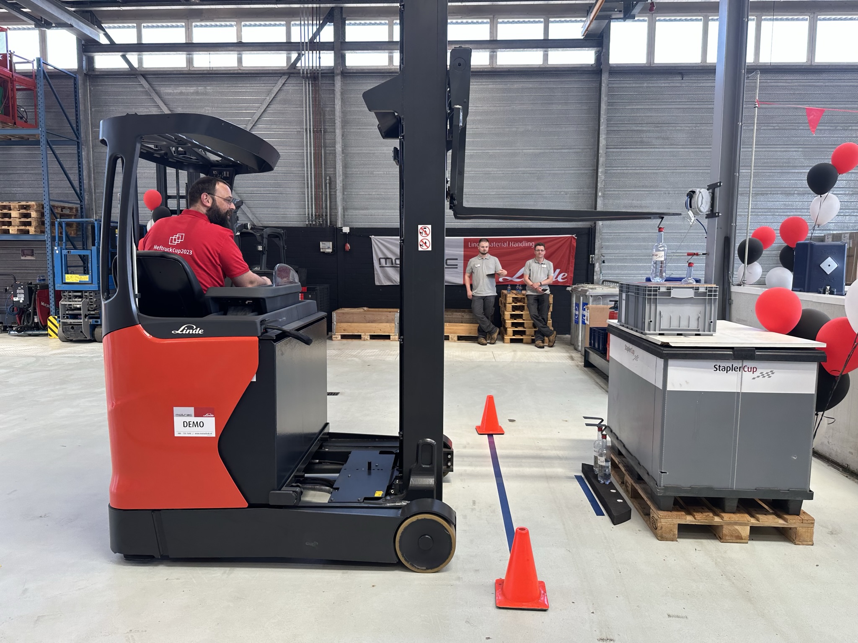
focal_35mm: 24
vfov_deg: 56.8
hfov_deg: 71.6
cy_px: 322
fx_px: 595
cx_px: 429
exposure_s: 1/100
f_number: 1.78
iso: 64
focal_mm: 6.86
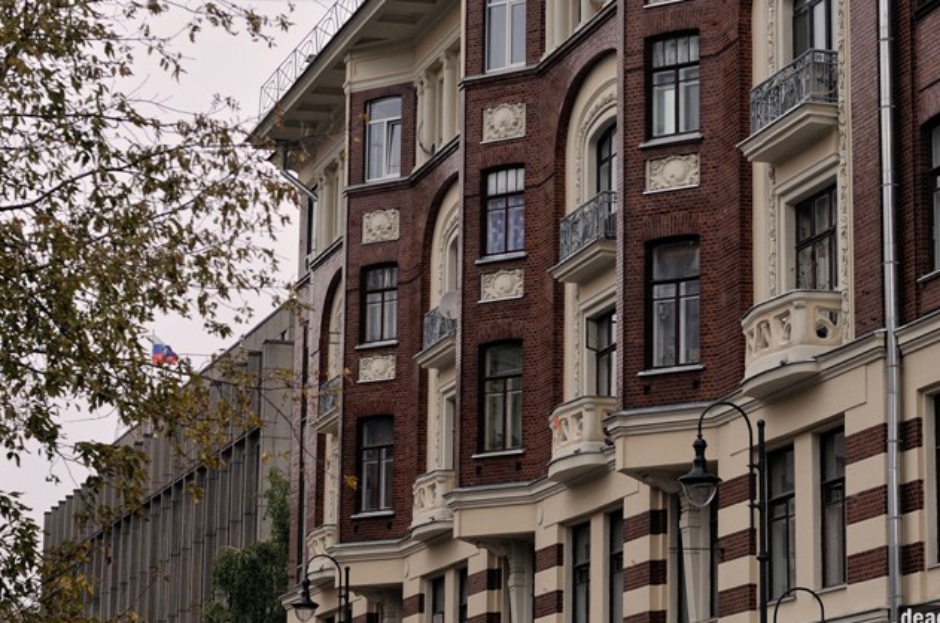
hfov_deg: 19.1
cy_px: 202
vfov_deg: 12.7
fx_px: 2788
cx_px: 505
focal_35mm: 107
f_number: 4.5
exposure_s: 1/320
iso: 320
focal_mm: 50
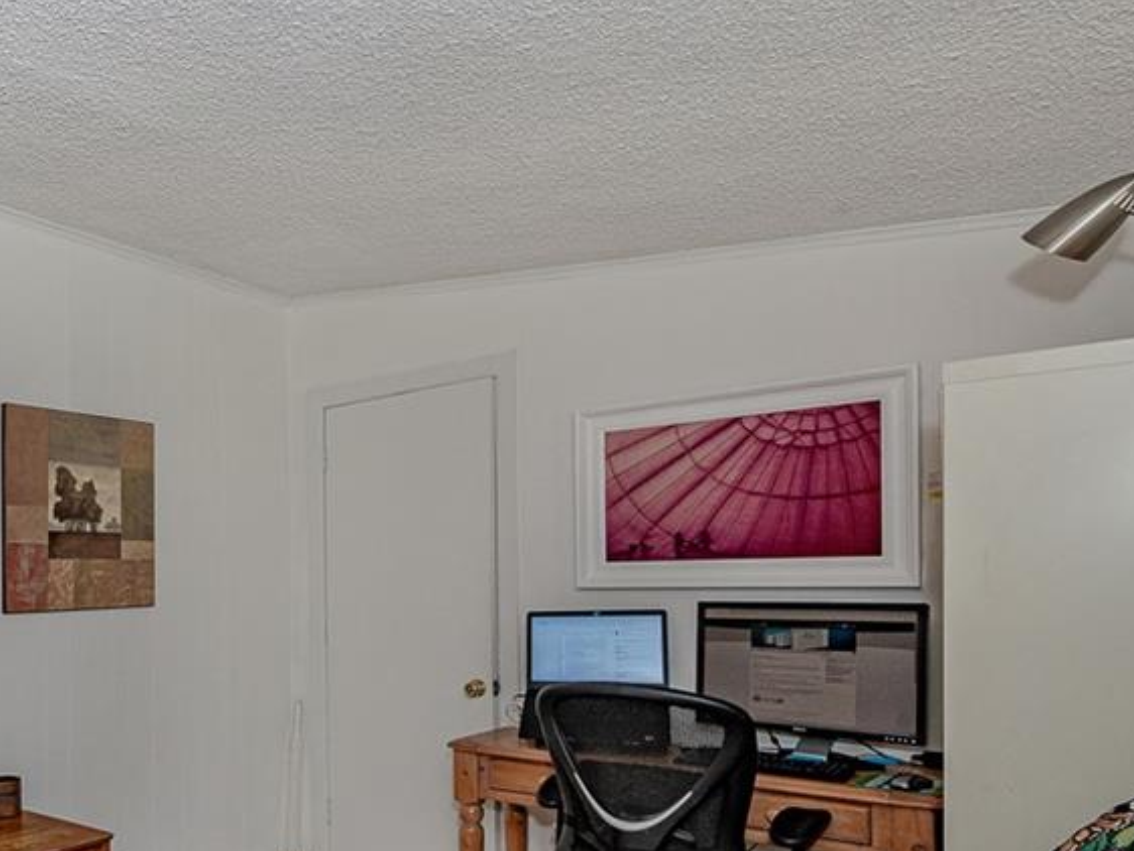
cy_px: 613
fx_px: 918
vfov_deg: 48.3
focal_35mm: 28
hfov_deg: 57.1
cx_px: 178
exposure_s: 1/200
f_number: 8
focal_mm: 16
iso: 800
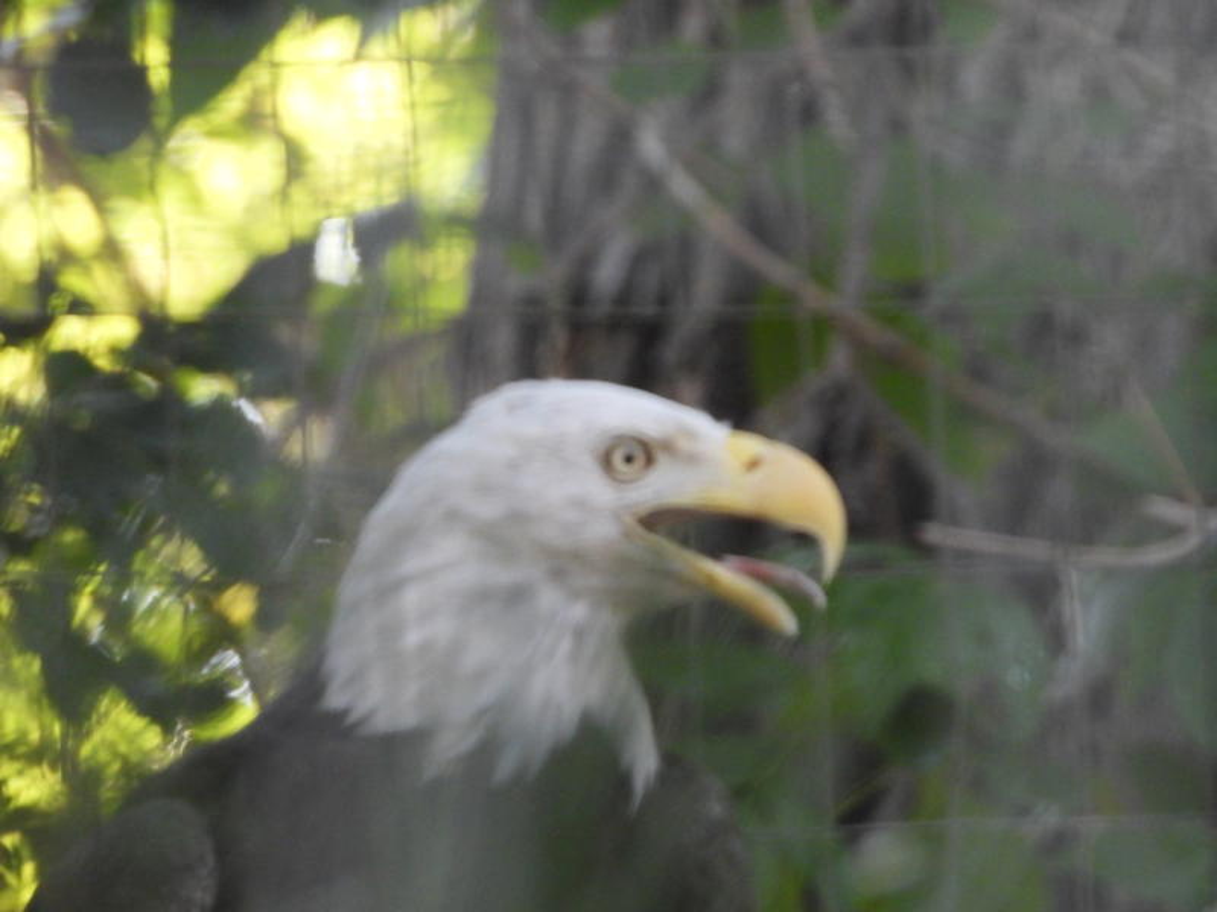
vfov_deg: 1.6
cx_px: 608
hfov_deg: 2.1
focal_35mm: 930
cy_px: 456
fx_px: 32696
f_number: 5.6
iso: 800
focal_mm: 167
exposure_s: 1/125
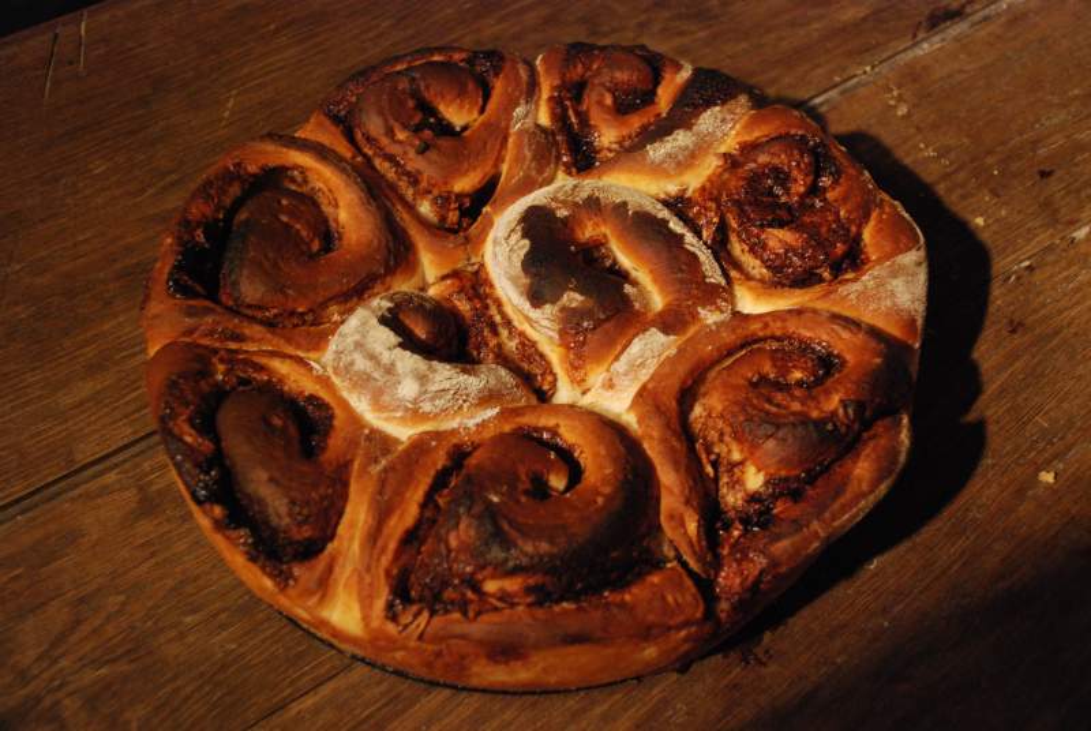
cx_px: 546
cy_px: 366
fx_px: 1457
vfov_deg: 28.2
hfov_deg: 41.1
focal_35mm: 48
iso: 1600
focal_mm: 32
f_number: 4.2
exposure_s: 1/20
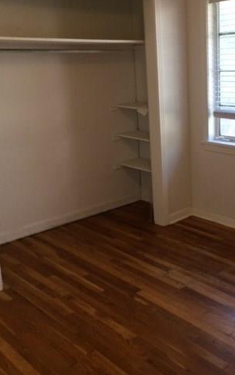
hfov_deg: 30.8
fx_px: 420
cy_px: 158
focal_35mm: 41
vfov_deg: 48.0
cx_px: 174
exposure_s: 1/30
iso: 64
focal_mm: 4.15
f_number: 2.2
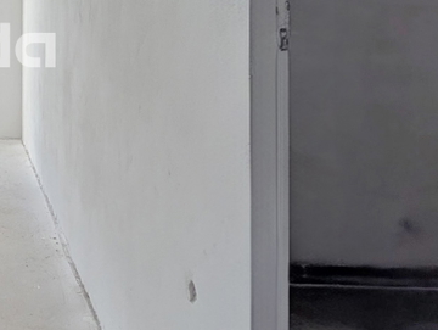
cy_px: 23
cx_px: -56
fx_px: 507
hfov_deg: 38.0
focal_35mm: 40
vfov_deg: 33.8
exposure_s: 1/476
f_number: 1.7
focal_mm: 2.02
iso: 48
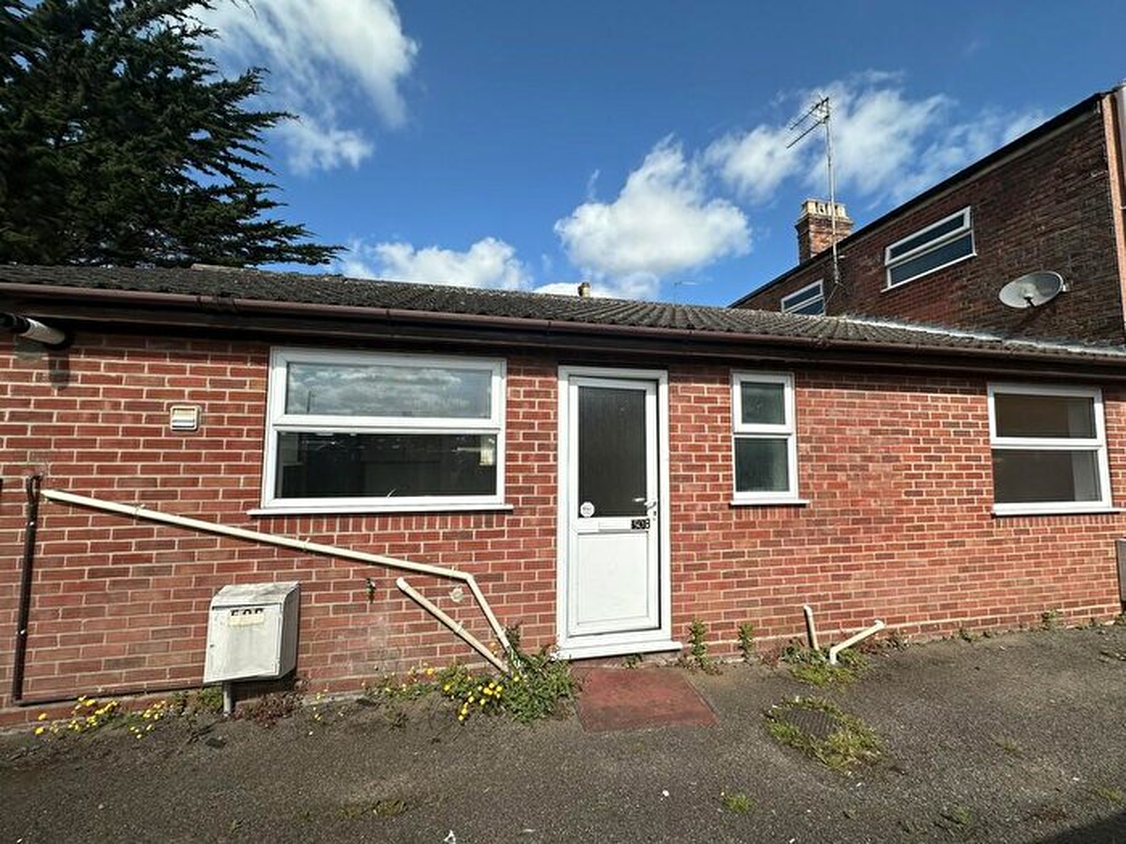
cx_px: 563
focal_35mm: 14
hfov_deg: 102.1
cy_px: 422
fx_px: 455
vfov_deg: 85.7
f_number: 2.2
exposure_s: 1/2681
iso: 50
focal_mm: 2.22
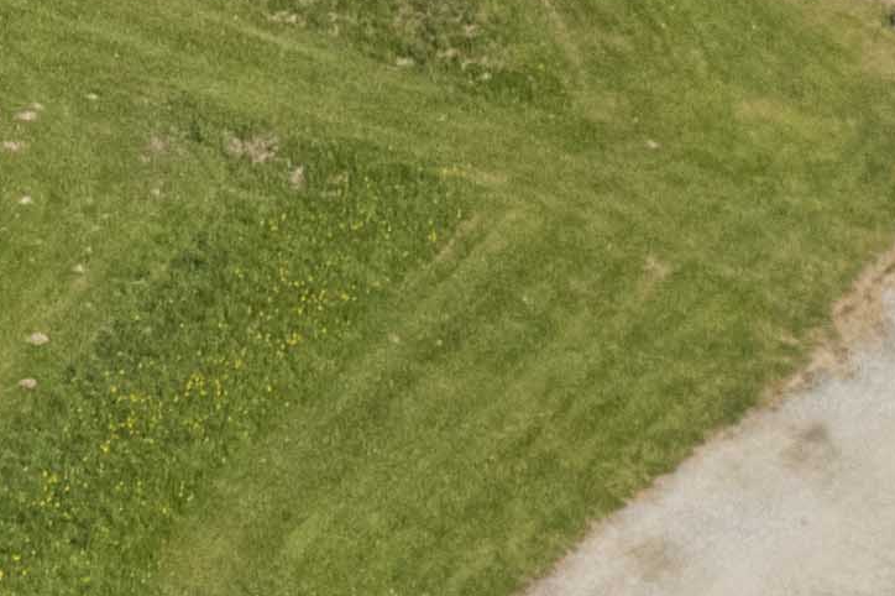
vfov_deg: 8.0
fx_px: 4125
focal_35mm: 166
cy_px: -476
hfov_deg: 9.8
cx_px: -1675
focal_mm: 8.38
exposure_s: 1/2500
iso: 110
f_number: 2.8
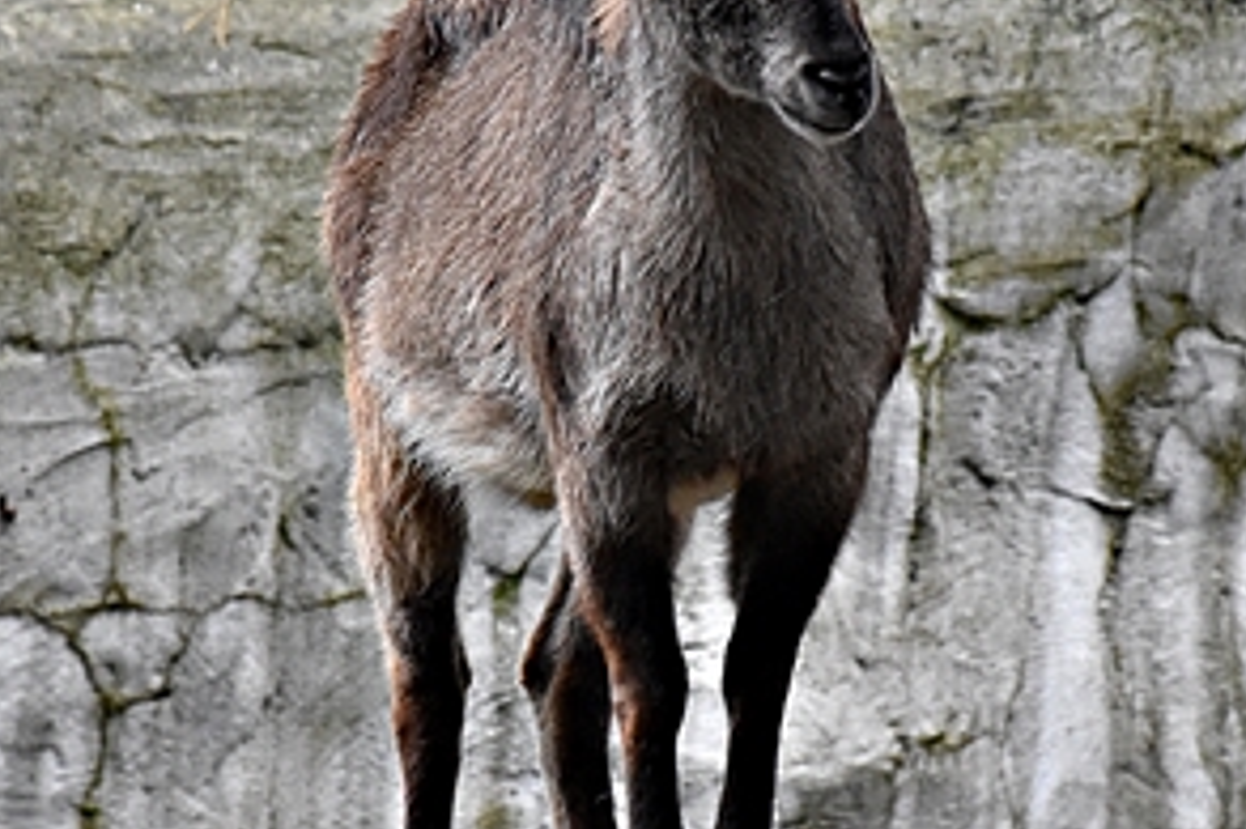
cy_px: 342
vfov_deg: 1.9
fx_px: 25424
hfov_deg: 2.8
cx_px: 612
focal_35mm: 735
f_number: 5.6
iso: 2200
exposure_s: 1/500
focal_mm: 140
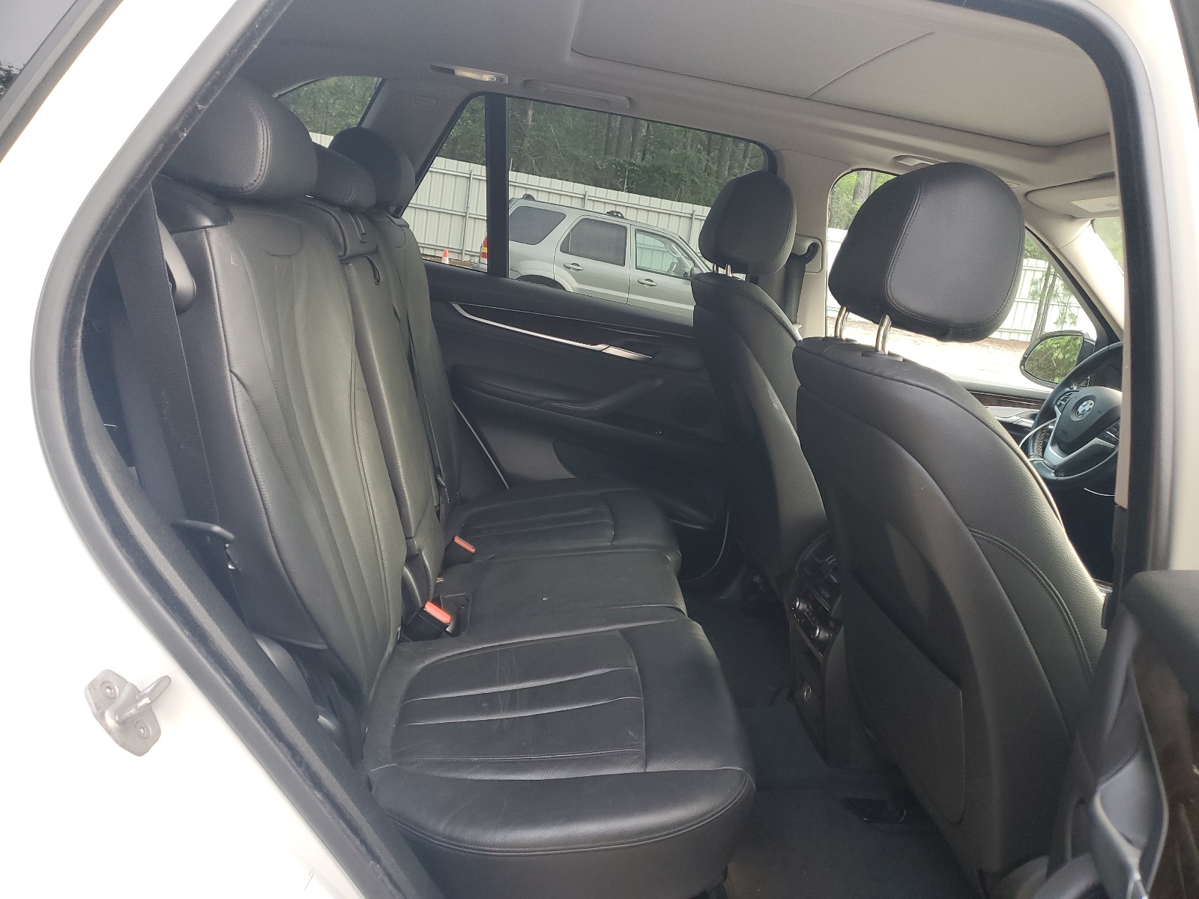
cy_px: 450
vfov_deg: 53.1
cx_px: 600
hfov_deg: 67.3
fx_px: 901
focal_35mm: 26
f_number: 1.5
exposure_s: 1/120
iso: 70
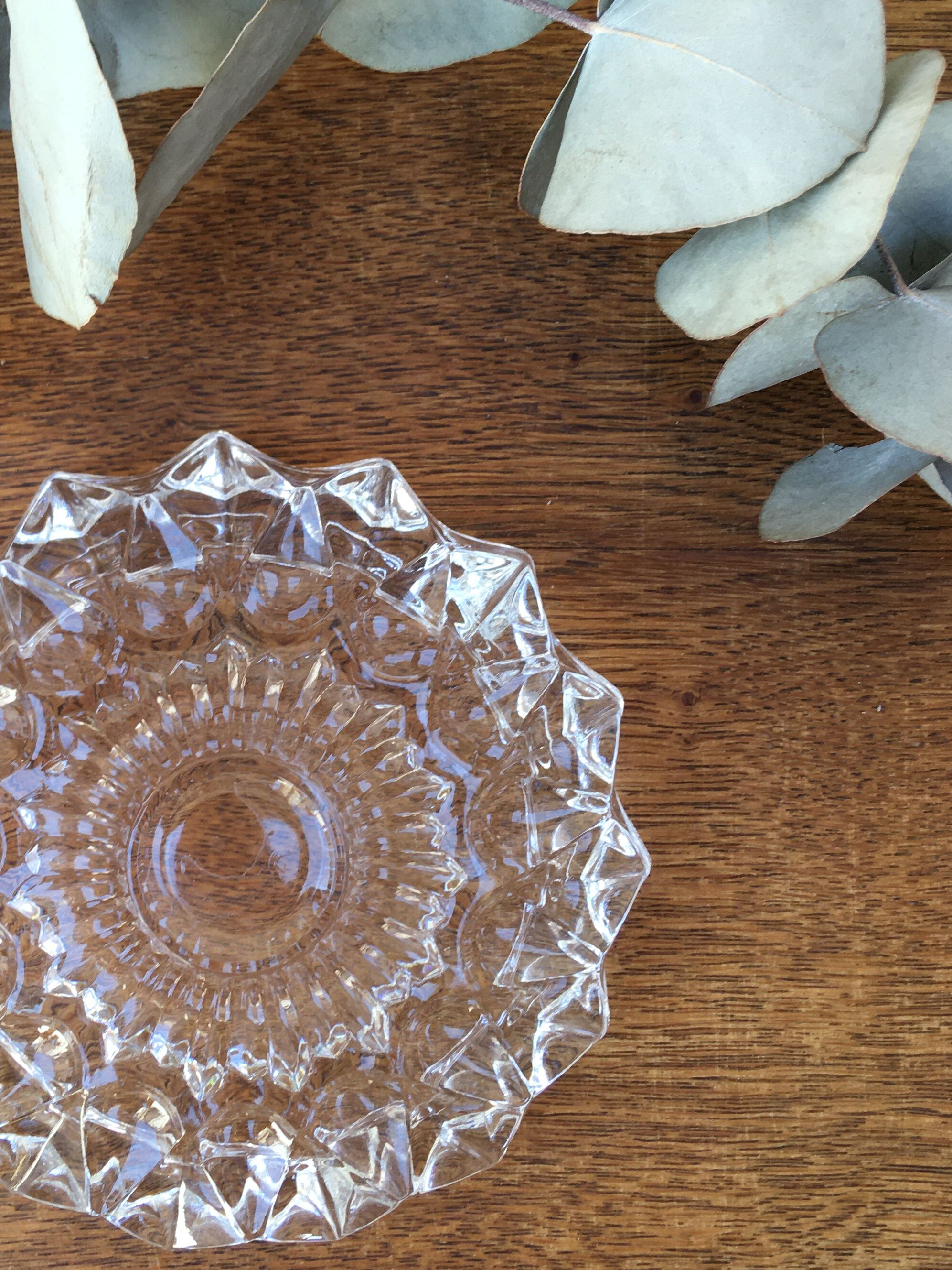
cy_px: 613
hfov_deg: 32.4
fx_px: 1613
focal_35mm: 44
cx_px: 267
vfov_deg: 42.9
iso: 40
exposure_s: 1/100
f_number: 2.2
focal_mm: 4.15
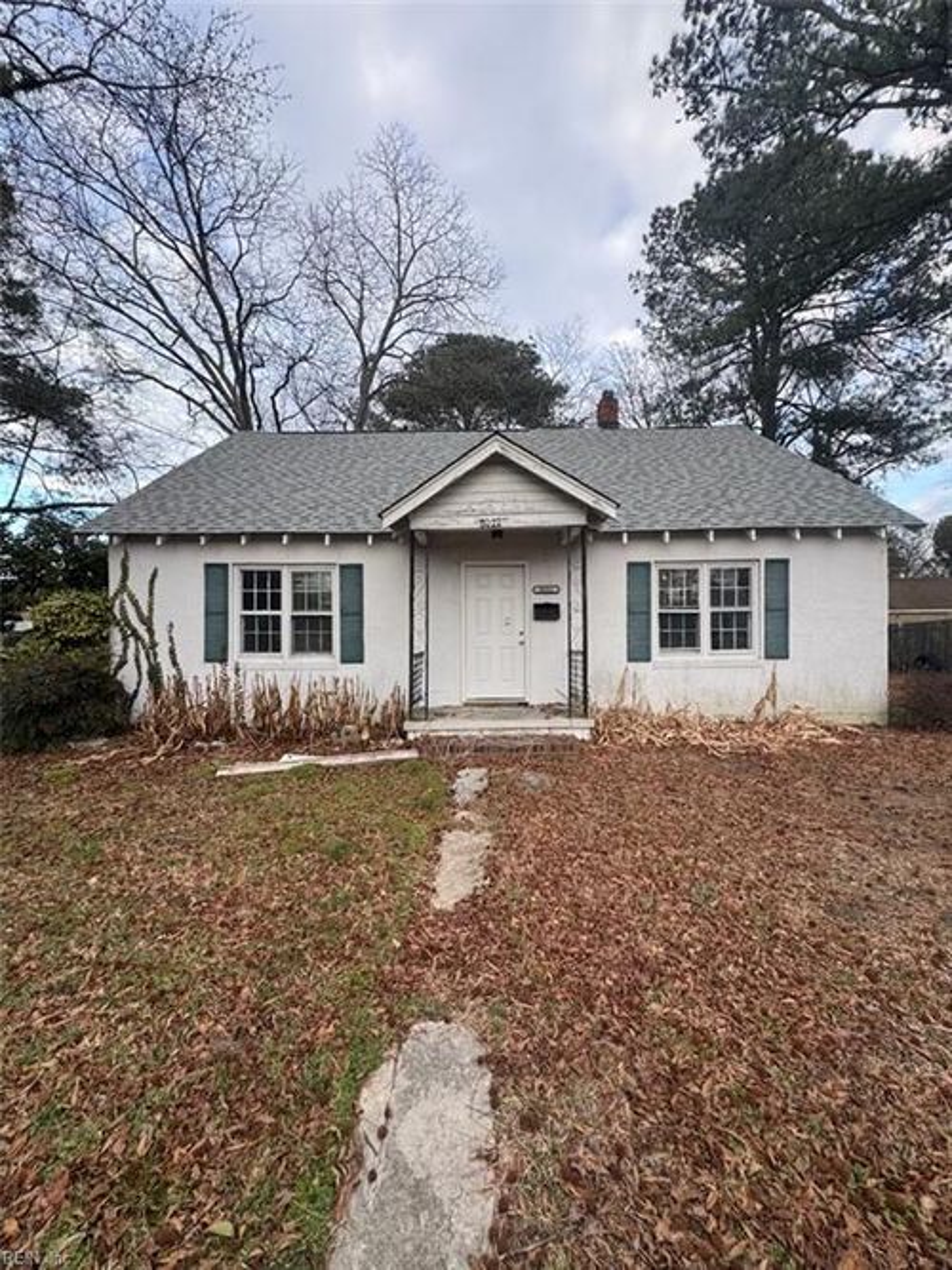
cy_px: 635
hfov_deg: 85.7
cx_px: 476
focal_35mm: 14
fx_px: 514
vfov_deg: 102.1
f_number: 2.2
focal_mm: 2.22
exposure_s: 1/233
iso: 40
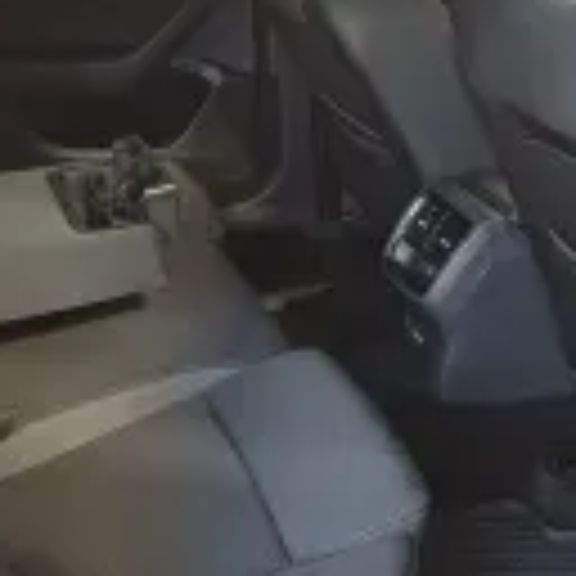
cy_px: 216
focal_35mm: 62
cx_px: 153
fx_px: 1167
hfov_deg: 27.4
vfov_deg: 27.6
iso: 400
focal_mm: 4.65
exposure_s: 1/33.3
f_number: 1.8
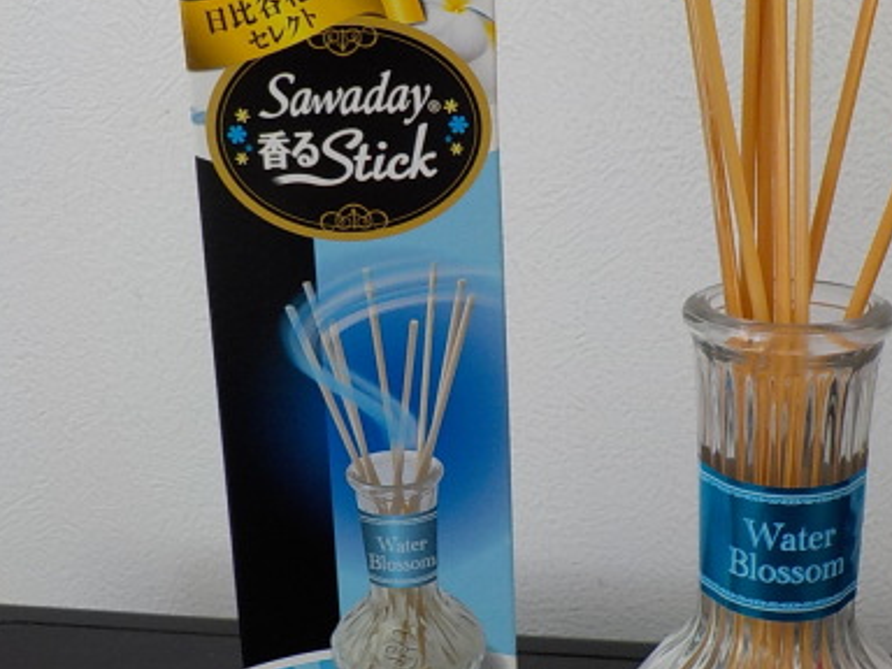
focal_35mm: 50
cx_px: 511
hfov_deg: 38.1
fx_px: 1288
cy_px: 337
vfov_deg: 29.1
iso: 125
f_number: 3.3
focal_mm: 4.1
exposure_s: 1/60
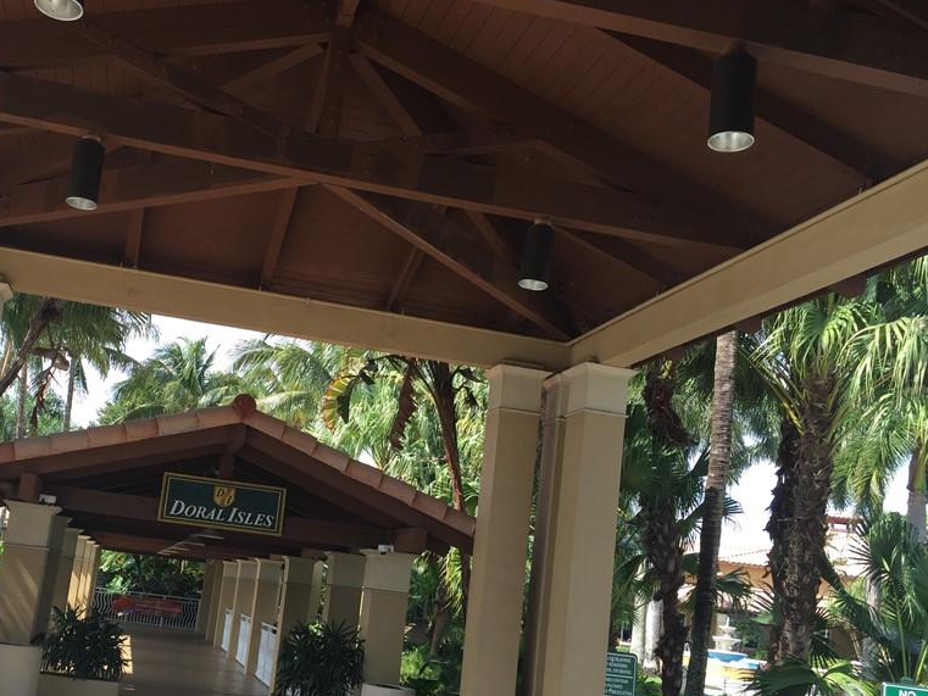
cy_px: 438
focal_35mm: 39
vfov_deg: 36.6
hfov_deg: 47.2
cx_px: 321
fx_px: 1046
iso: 32
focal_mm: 4.15
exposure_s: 1/460
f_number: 2.2
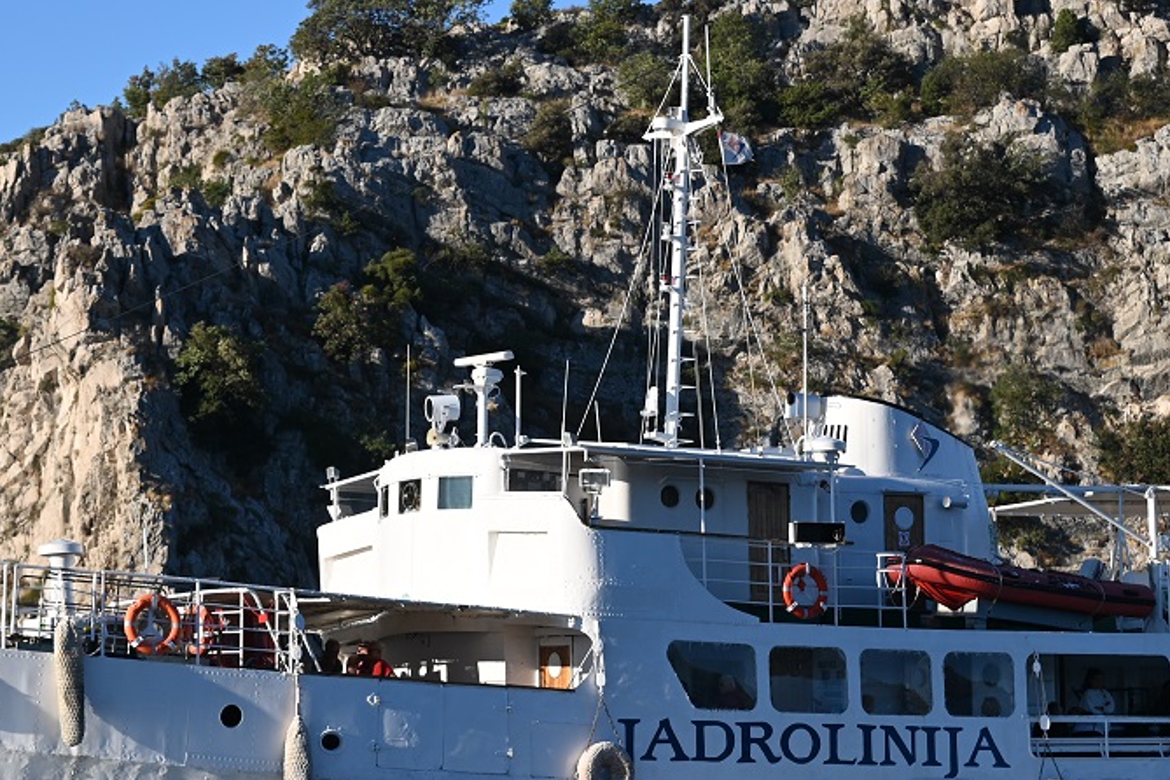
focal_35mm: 136
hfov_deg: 15.1
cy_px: 356
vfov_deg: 10.1
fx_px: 4420
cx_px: 539
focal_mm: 70
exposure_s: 1/500
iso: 100
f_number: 5.6
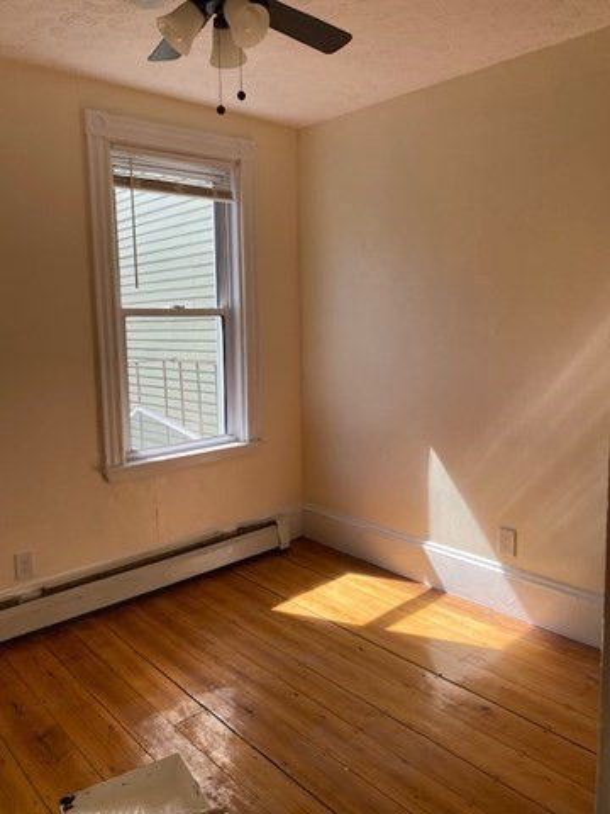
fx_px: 611
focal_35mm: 26
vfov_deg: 67.3
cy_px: 407
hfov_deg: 53.1
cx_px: 305
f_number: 1.8
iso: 32
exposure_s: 1/557
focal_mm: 4.25
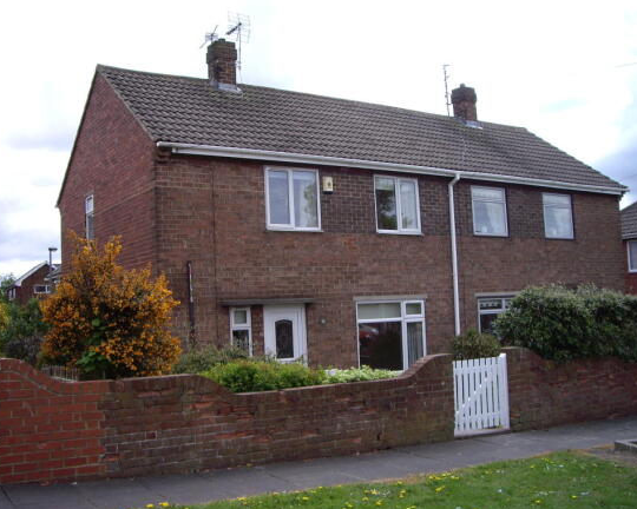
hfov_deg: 45.8
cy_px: 254
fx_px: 754
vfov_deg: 37.3
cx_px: 307
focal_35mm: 40
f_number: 4.3
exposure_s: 1/320
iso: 64
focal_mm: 6.2
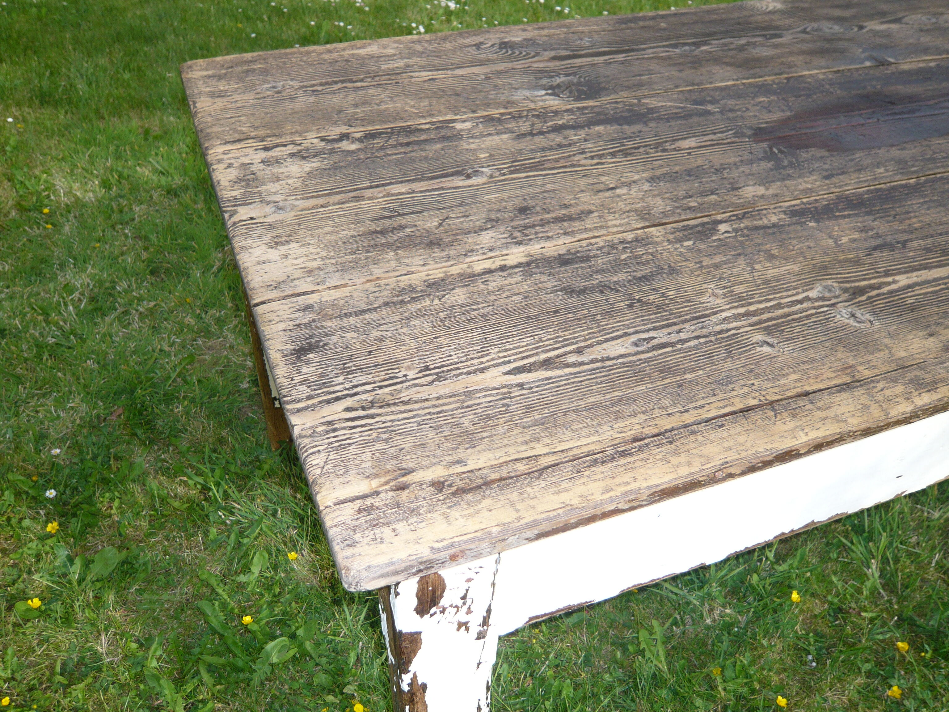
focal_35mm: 32
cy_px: 356
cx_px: 474
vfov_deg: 44.2
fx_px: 877
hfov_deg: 56.8
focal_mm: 5.2
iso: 100
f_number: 3
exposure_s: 1/640
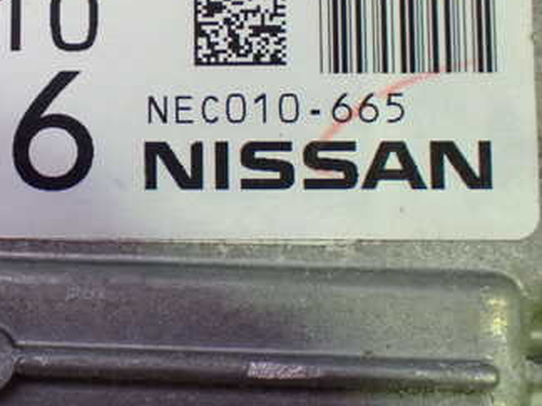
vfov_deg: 16.9
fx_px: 1362
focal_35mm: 87
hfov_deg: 22.0
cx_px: 59
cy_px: 114
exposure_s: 1/50
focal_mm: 8.4
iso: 1250
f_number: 3.1
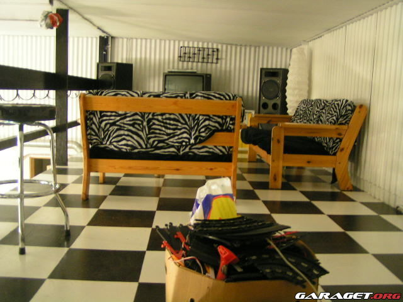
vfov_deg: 37.7
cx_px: 202
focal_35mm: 38
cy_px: 151
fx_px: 442
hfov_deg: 49.0
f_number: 2.8
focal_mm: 5.8
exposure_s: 1/6
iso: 200
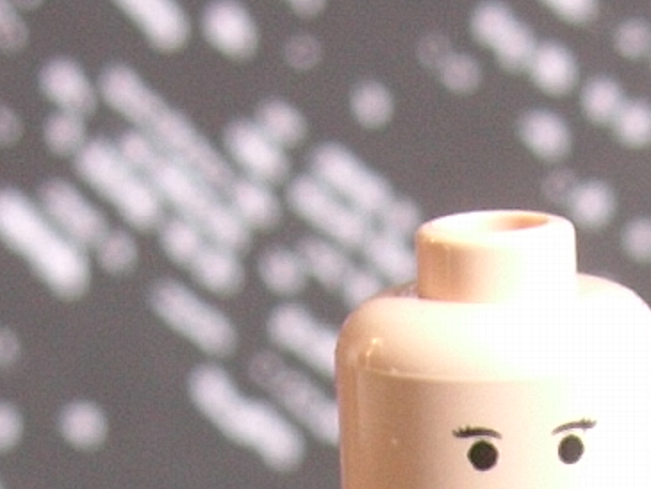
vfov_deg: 7.2
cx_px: 640
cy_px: 1005
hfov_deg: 10.0
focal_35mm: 197
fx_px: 3706
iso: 70
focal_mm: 6.7
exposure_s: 1/20.7
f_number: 2.9
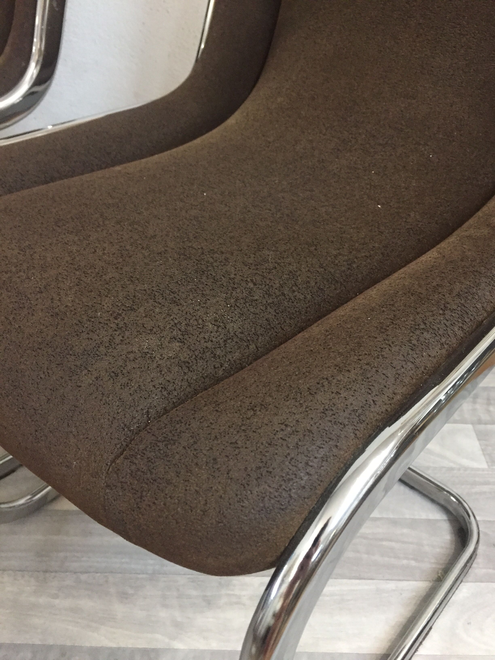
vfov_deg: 61.7
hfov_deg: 48.2
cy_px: 330
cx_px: 248
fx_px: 553
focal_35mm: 29
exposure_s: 1/33
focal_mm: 4.15
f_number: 2.2
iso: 320
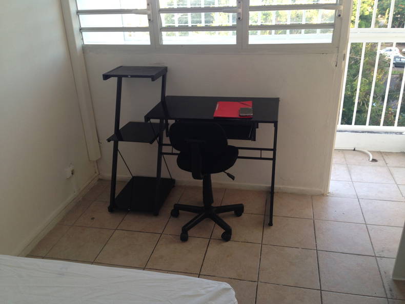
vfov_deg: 42.9
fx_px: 386
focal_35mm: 33
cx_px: 202
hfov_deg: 55.4
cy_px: 152
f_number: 2.4
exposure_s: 1/50
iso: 64
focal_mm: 4.12
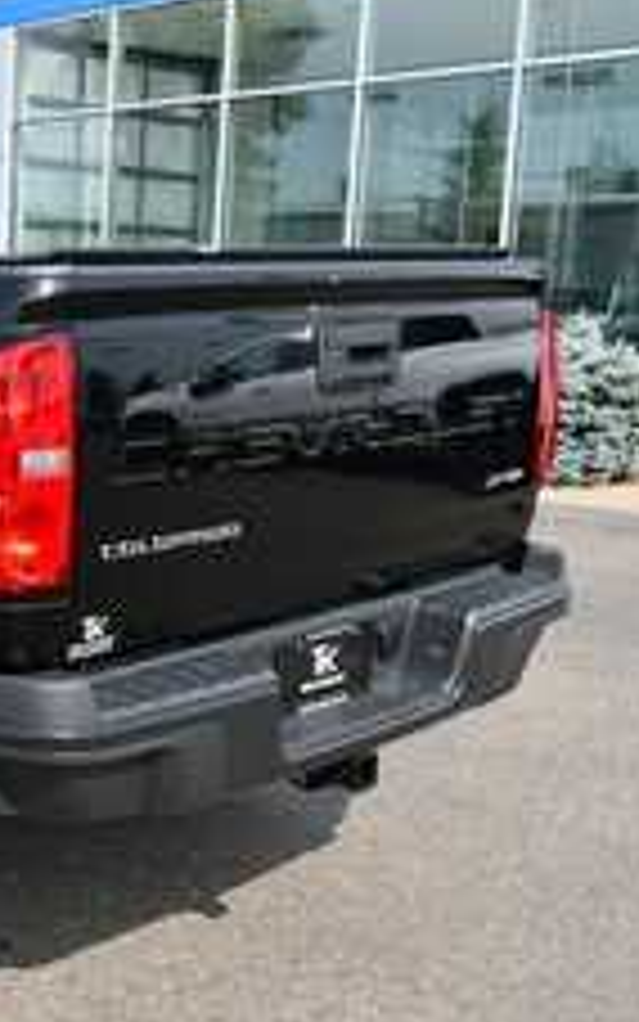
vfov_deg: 37.5
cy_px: 552
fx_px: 1504
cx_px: -162
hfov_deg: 21.9
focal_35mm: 54
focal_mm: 20
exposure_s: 1/250
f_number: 8
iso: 160
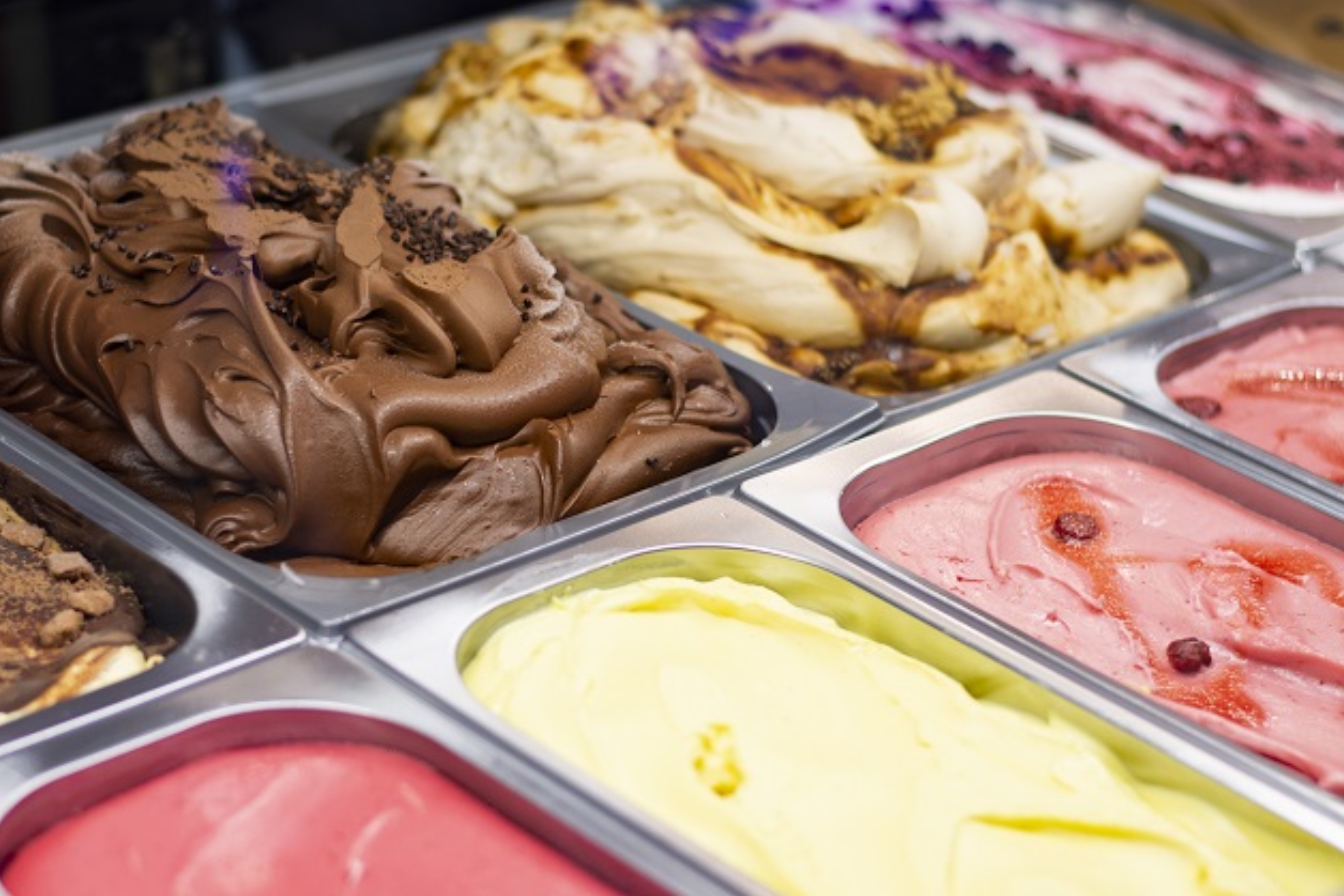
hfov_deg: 23.6
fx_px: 3211
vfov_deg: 15.9
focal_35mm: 86
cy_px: 485
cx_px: 589
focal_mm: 50
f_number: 2.2
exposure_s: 1/200
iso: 250
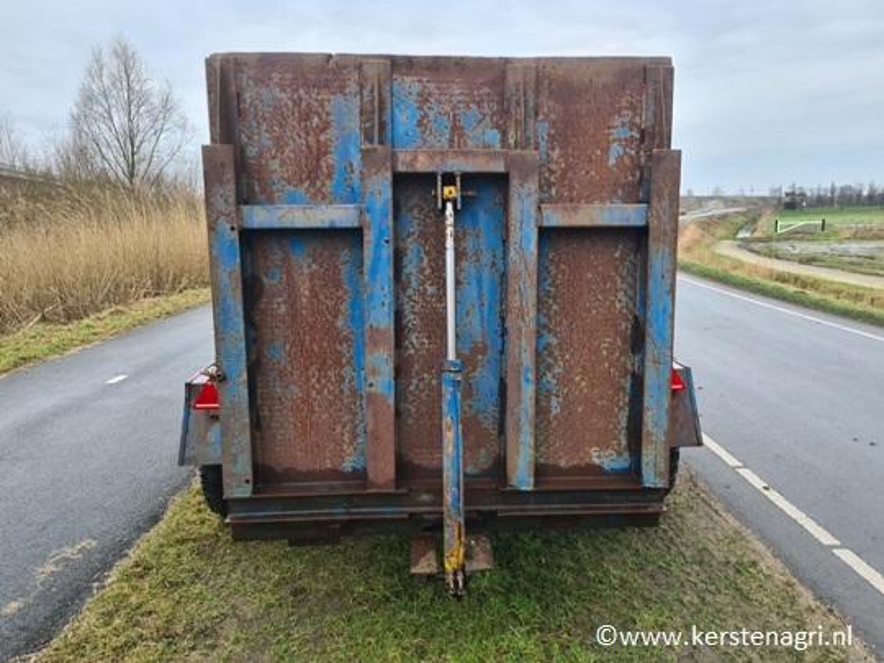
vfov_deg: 53.1
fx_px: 664
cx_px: 442
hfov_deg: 67.3
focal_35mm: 26
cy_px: 332
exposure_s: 1/255
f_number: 1.8
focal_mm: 5.4
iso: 50
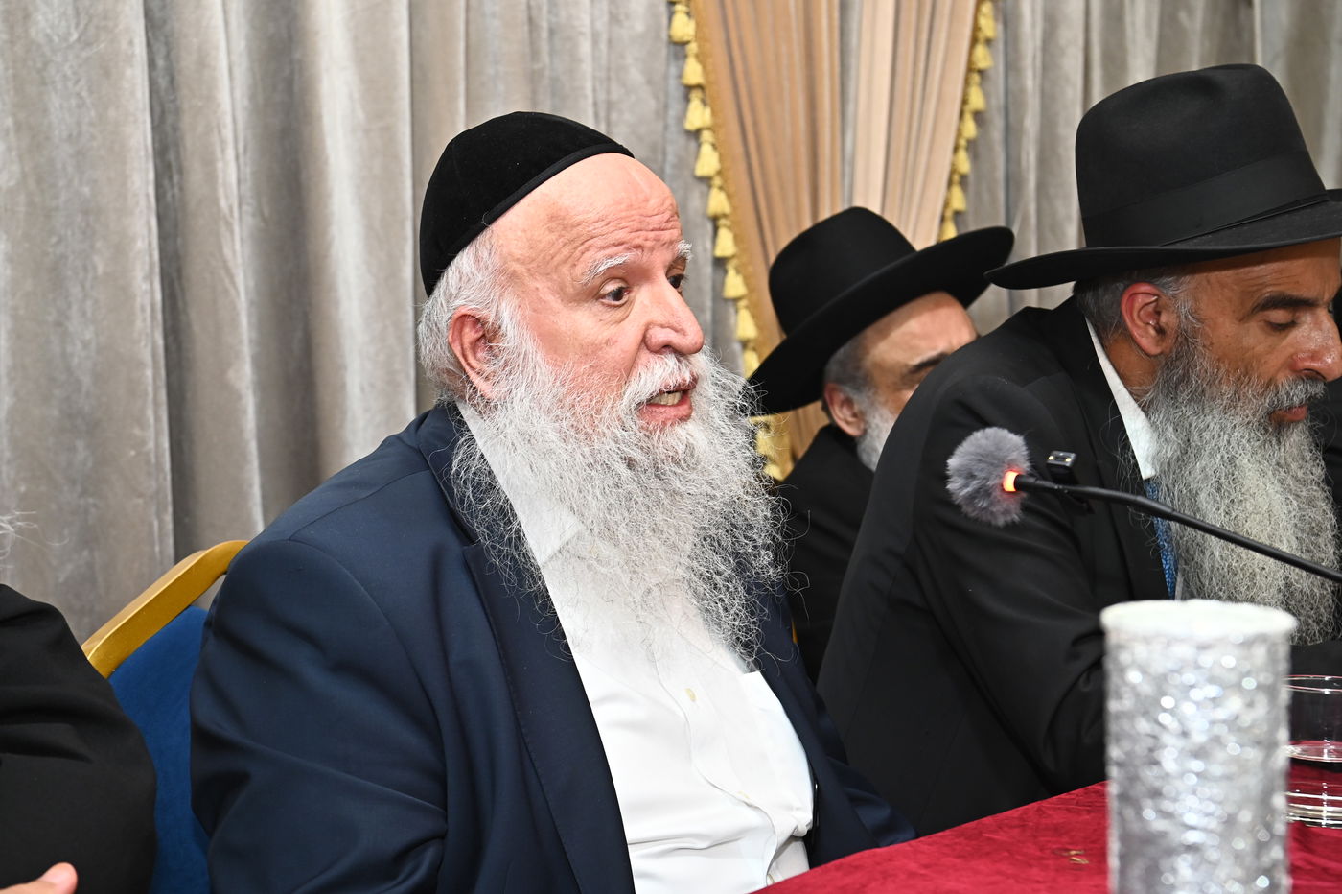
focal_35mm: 70
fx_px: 2608
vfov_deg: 19.4
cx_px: 671
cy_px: 447
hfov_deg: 28.9
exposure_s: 1/160
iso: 1250
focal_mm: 70
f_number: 7.1
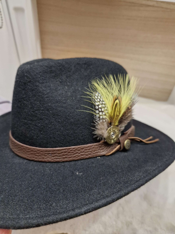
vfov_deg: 73.9
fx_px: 155
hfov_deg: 58.9
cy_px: 117
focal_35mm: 23
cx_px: 88
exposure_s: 1/100
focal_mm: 5.54
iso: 1000
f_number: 1.8
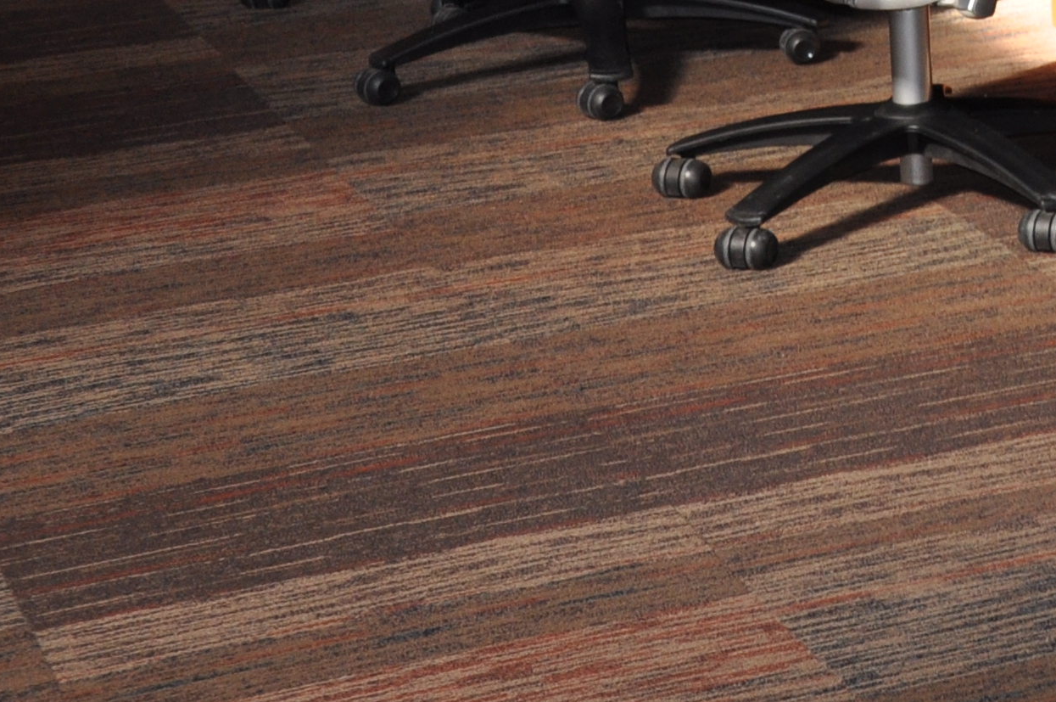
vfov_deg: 8.5
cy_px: -482
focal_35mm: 155
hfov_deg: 12.7
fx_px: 4541
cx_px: 1517
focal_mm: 30
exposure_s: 1/125
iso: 450
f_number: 4.2
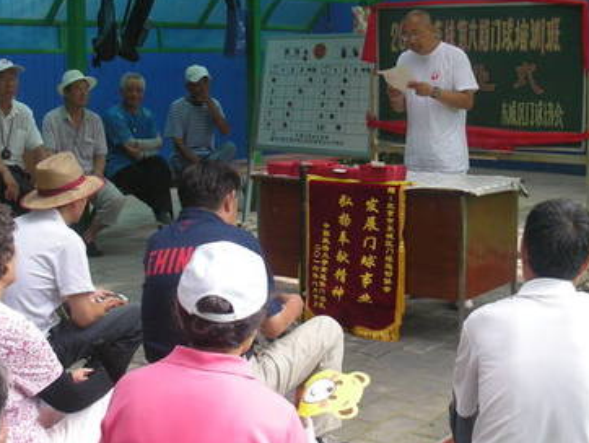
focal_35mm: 58
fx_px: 988
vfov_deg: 25.2
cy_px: 161
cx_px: 254
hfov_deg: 33.2
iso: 50
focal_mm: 5.8
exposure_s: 1/134
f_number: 2.8
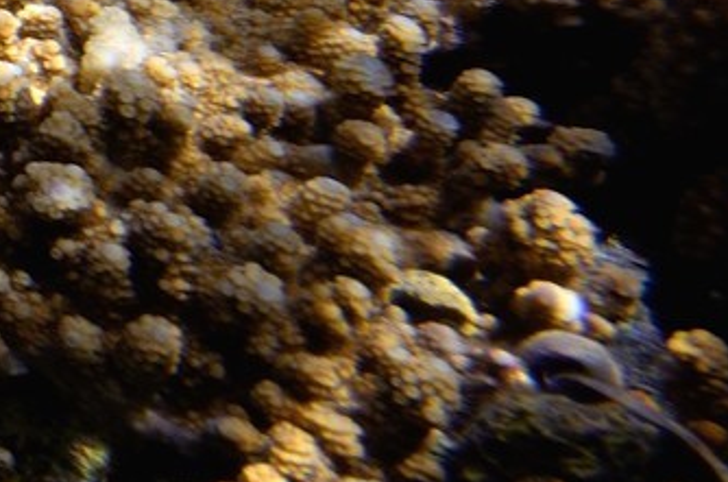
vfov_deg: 9.3
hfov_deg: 12.3
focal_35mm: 134
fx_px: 2703
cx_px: -994
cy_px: -590
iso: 400
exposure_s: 1/800
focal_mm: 18.5
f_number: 8
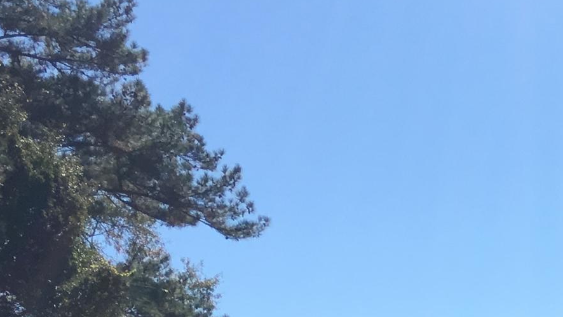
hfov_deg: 18.2
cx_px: 797
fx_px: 1597
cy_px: 515
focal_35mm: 107
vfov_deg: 10.8
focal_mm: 4.15
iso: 25
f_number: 2.2
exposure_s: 1/2331
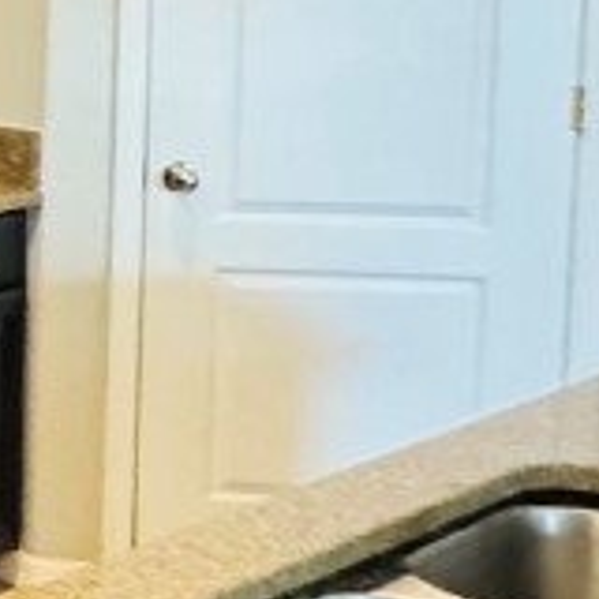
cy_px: 19
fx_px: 1547
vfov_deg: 21.3
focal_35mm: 79
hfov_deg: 16.0
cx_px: -659
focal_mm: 2.22
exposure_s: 1/40
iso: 1250
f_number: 2.2
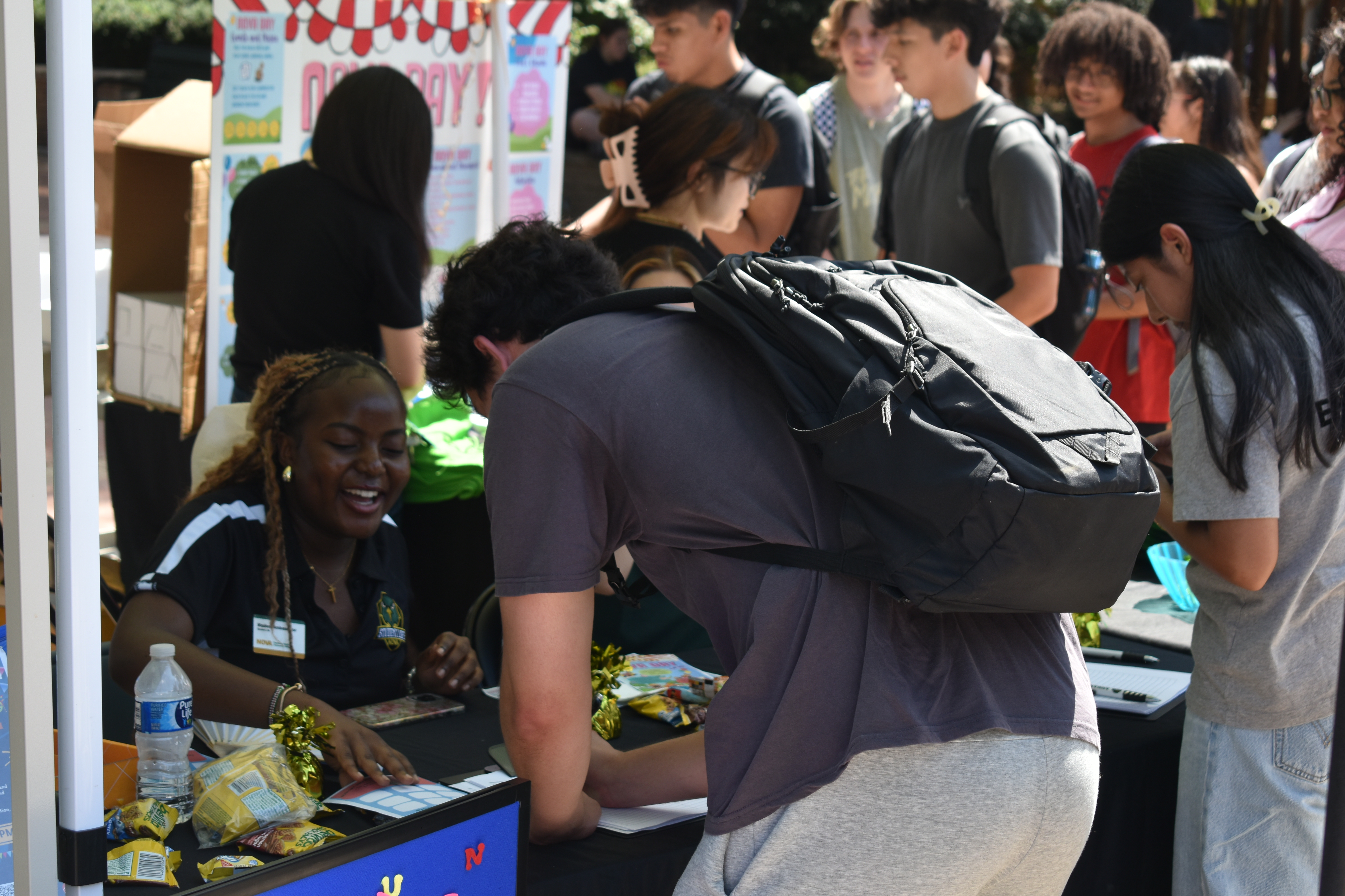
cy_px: 448
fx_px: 2914
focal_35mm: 78
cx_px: 672
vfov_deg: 17.5
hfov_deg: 26.0
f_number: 6.3
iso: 200
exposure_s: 1/250
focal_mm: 52
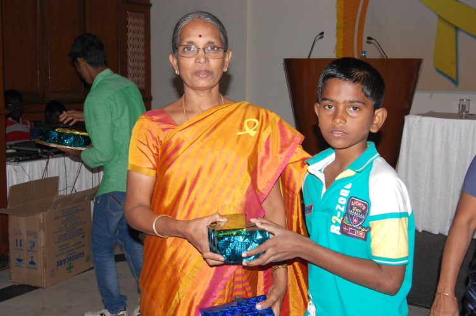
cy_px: 158
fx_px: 614
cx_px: 238
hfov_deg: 42.4
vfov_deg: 28.9
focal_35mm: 46
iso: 800
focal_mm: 31
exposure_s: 1/160
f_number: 9
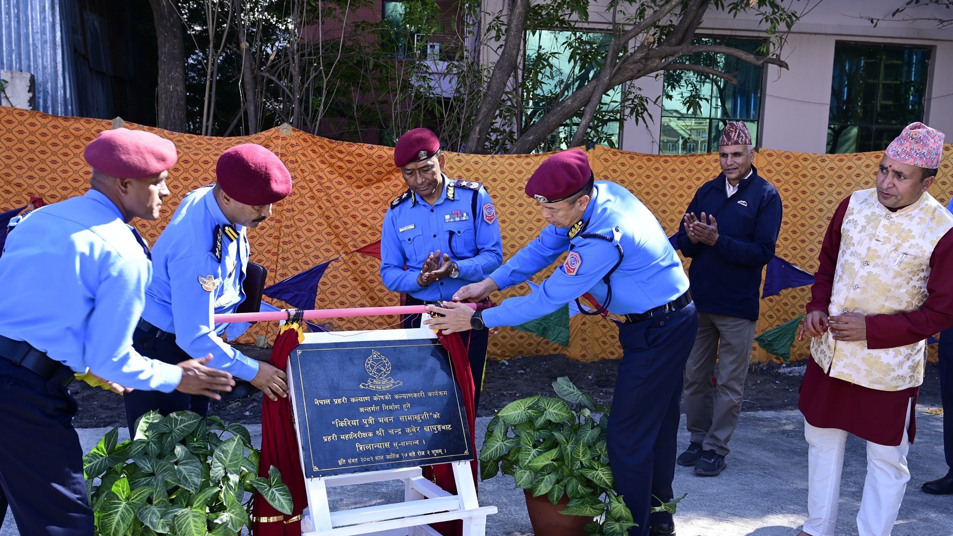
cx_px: 472
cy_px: 318
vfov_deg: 32.3
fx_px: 923
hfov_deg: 54.6
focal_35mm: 37
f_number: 5.6
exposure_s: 1/160
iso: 200
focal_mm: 34.5
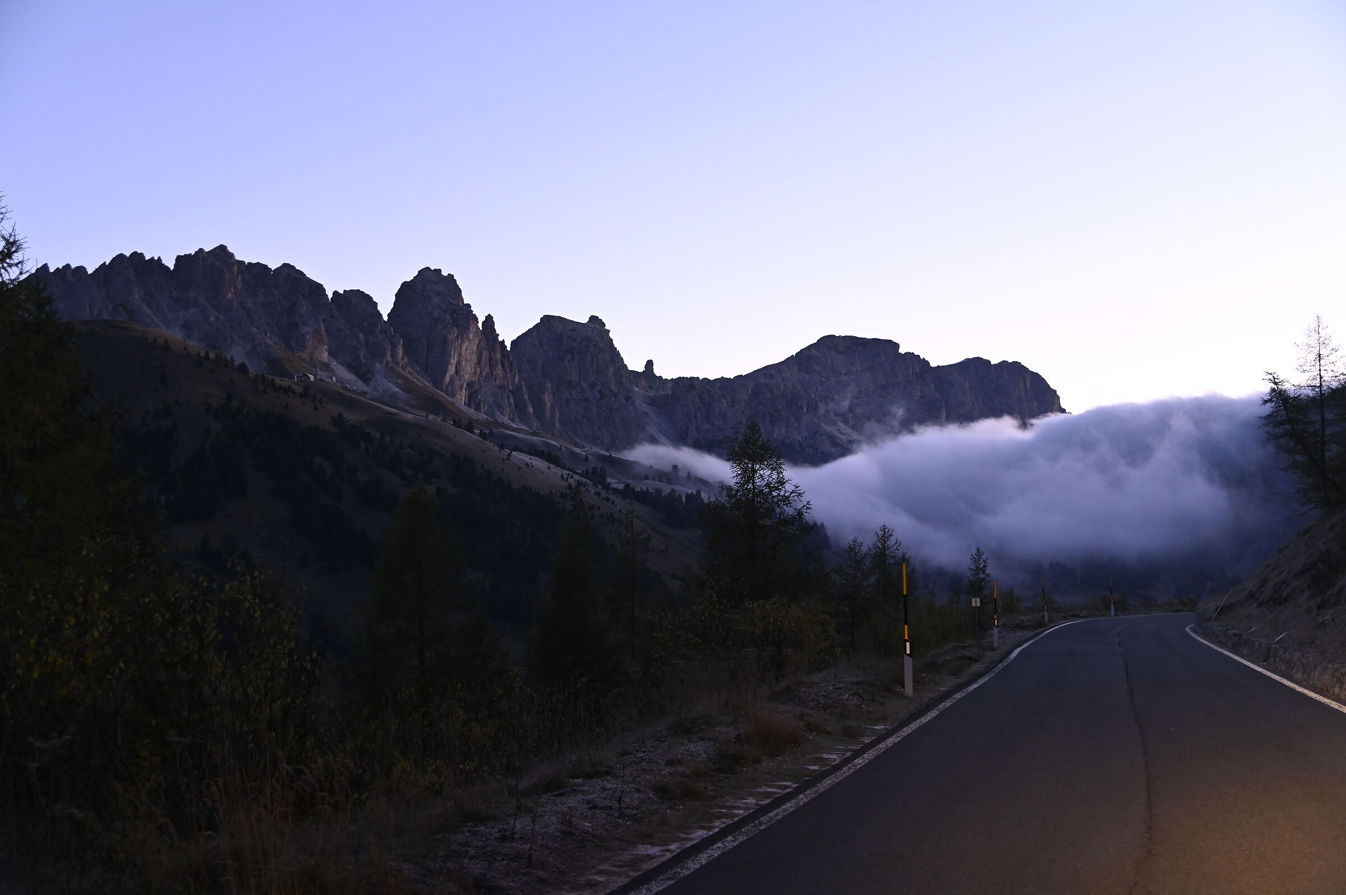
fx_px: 1420
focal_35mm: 38
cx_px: 673
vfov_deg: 35.0
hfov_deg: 50.7
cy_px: 448
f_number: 4
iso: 2000
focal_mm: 38
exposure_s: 1/30
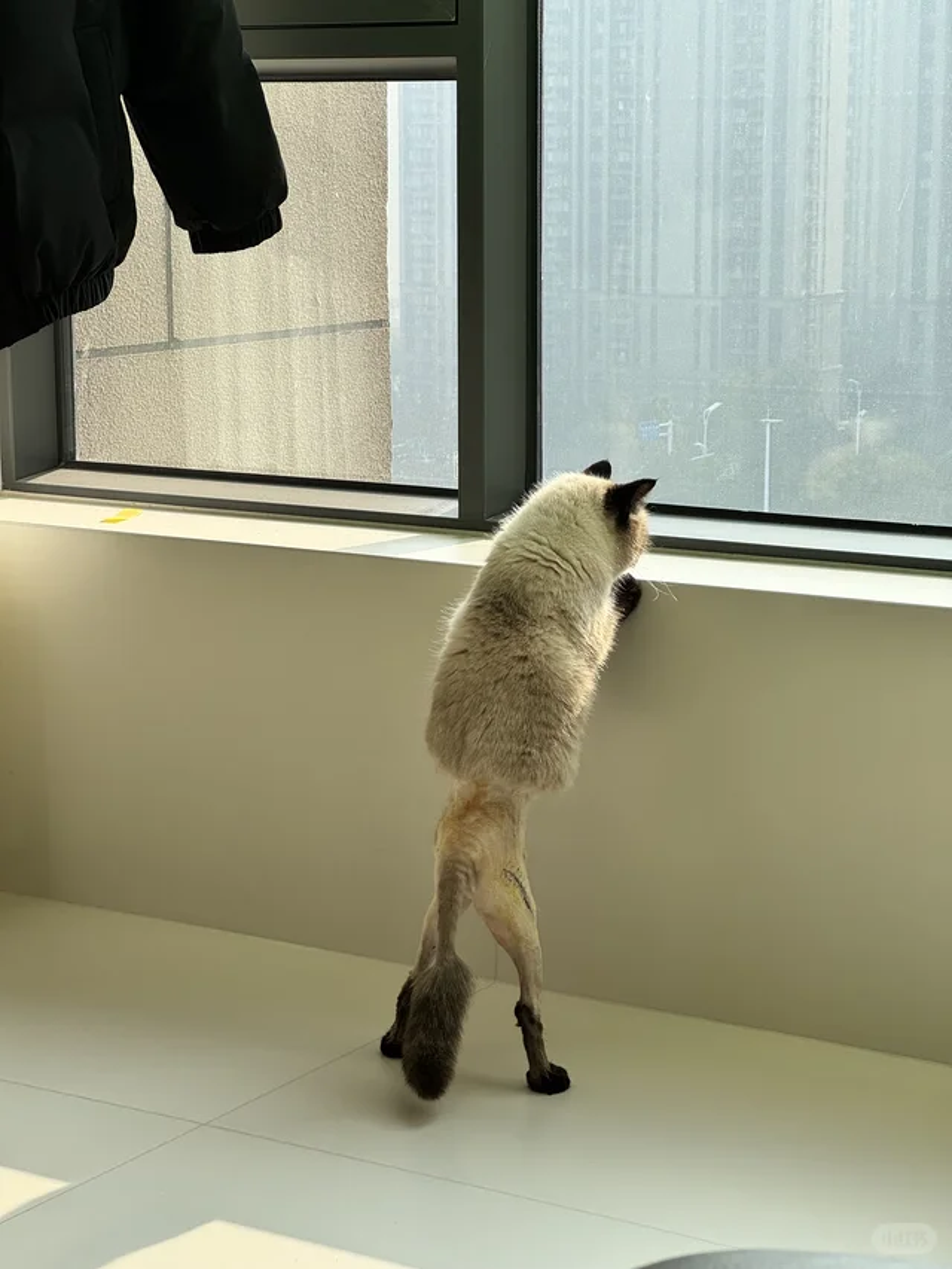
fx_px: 2823
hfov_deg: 19.1
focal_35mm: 77
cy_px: 634
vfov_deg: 25.3
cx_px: 476
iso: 25
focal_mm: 9
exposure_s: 1/270
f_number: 2.8
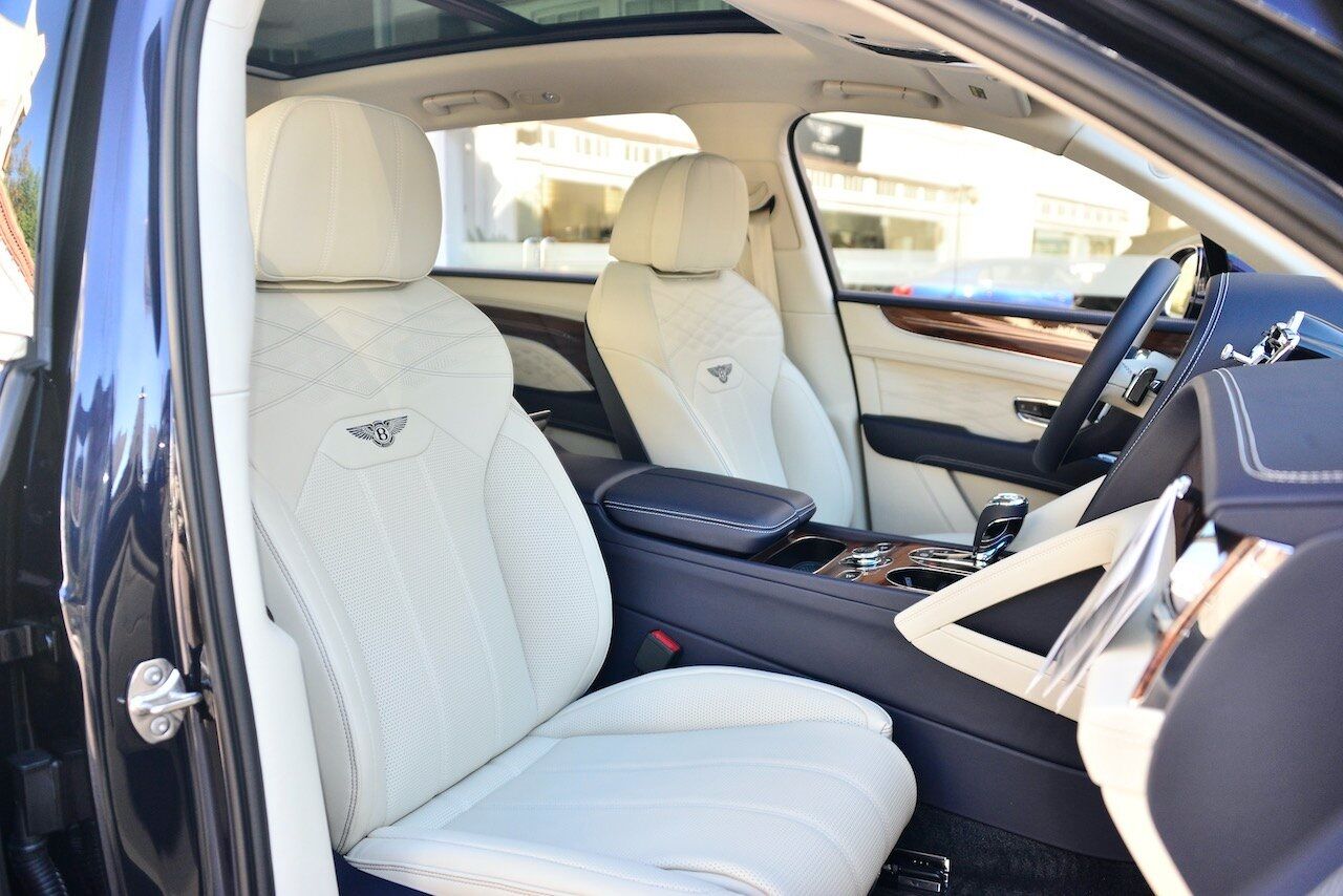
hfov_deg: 65.5
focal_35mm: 28
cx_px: 672
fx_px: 1045
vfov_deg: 46.4
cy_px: 448
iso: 800
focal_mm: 28
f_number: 3.5
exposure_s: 1/200
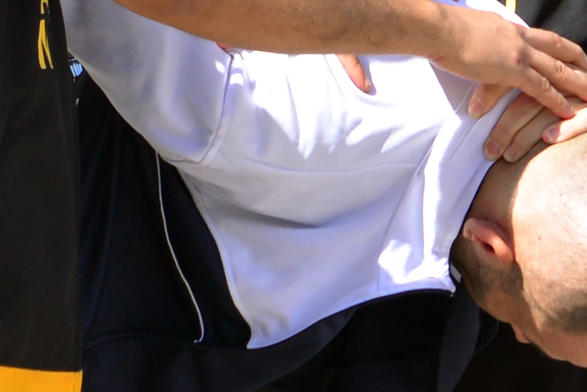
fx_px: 5187
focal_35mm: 318
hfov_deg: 6.5
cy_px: 136
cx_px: -37
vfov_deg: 4.3
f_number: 5.6
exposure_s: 1/800
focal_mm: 70
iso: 500
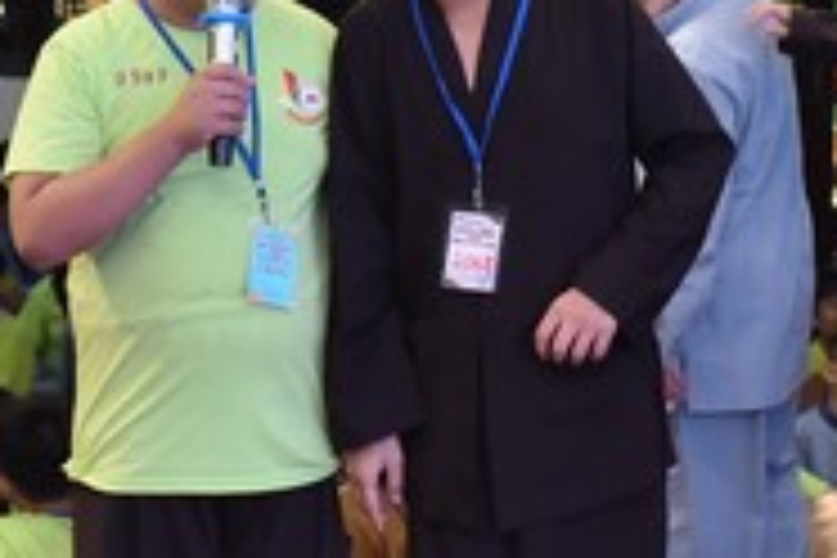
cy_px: 144
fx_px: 4068
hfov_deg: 11.7
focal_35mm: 175
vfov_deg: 7.8
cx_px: 774
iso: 1250
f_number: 4.5
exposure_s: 1/125
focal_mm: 50
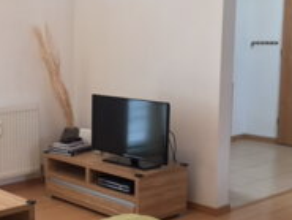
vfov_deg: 21.3
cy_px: 130
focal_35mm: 69
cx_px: 35
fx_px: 582
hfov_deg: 27.2
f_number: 2.2
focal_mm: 4.15
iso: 64
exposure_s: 1/33
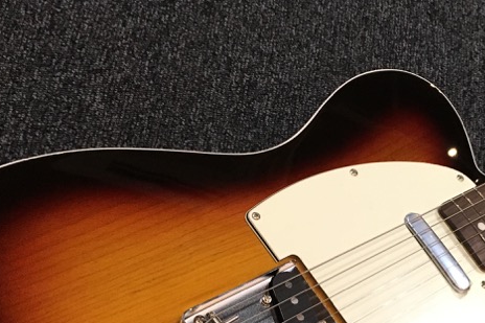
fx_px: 875
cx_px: 398
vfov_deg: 20.0
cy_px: 354
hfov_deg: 30.1
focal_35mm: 65
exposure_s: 1/30
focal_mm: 4.15
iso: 160
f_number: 2.2
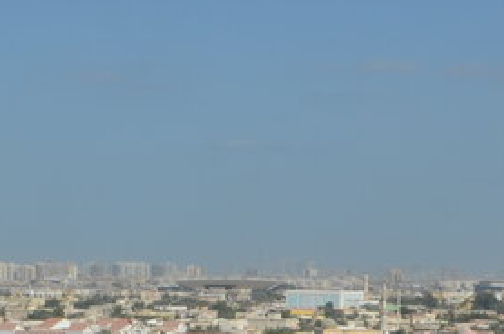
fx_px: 2319
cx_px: 111
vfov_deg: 8.0
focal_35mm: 166
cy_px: 532
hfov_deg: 12.4
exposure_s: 1/250
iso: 100
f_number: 8
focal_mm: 24
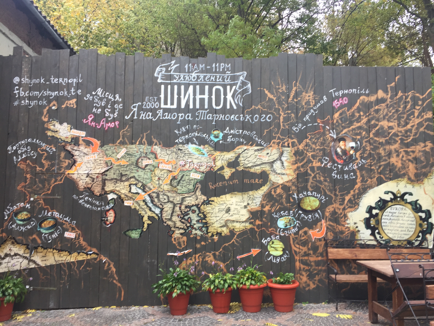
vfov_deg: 48.2
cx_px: 217
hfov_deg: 61.7
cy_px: 163
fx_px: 364
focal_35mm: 29
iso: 32
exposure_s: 1/50
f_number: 2.2
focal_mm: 4.15
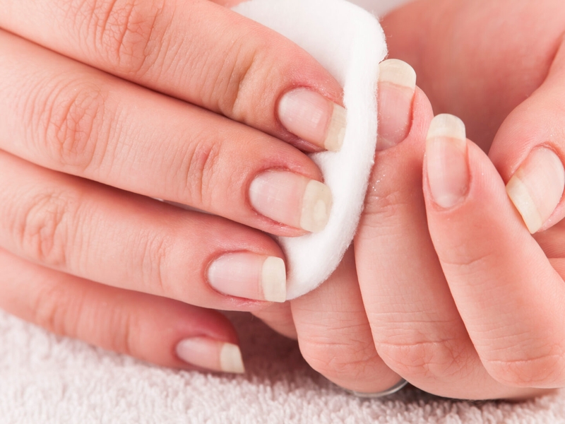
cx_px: 282
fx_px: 5533
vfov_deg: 4.4
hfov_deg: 5.8
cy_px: 212
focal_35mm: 339
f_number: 9
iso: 100
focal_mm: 169
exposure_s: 1/160
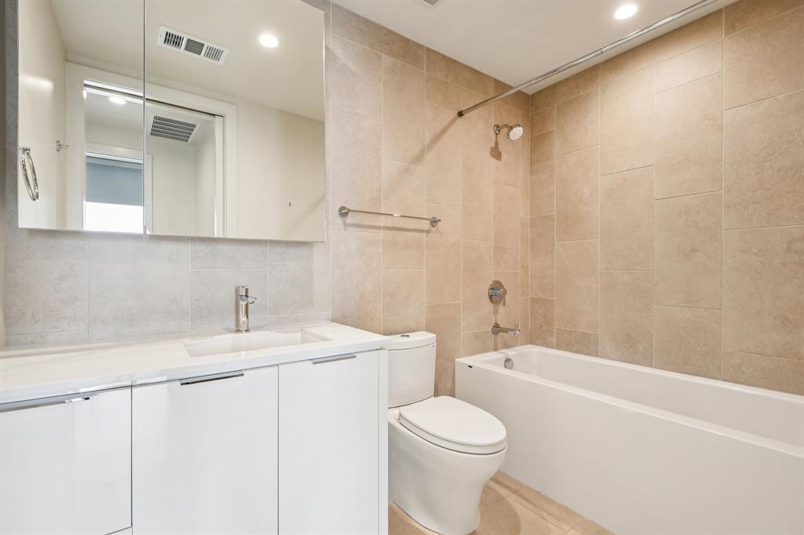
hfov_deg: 100.4
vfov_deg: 77.3
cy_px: 268
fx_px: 335
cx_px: 402
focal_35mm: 15
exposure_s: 1/20
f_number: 8
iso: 400
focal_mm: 10
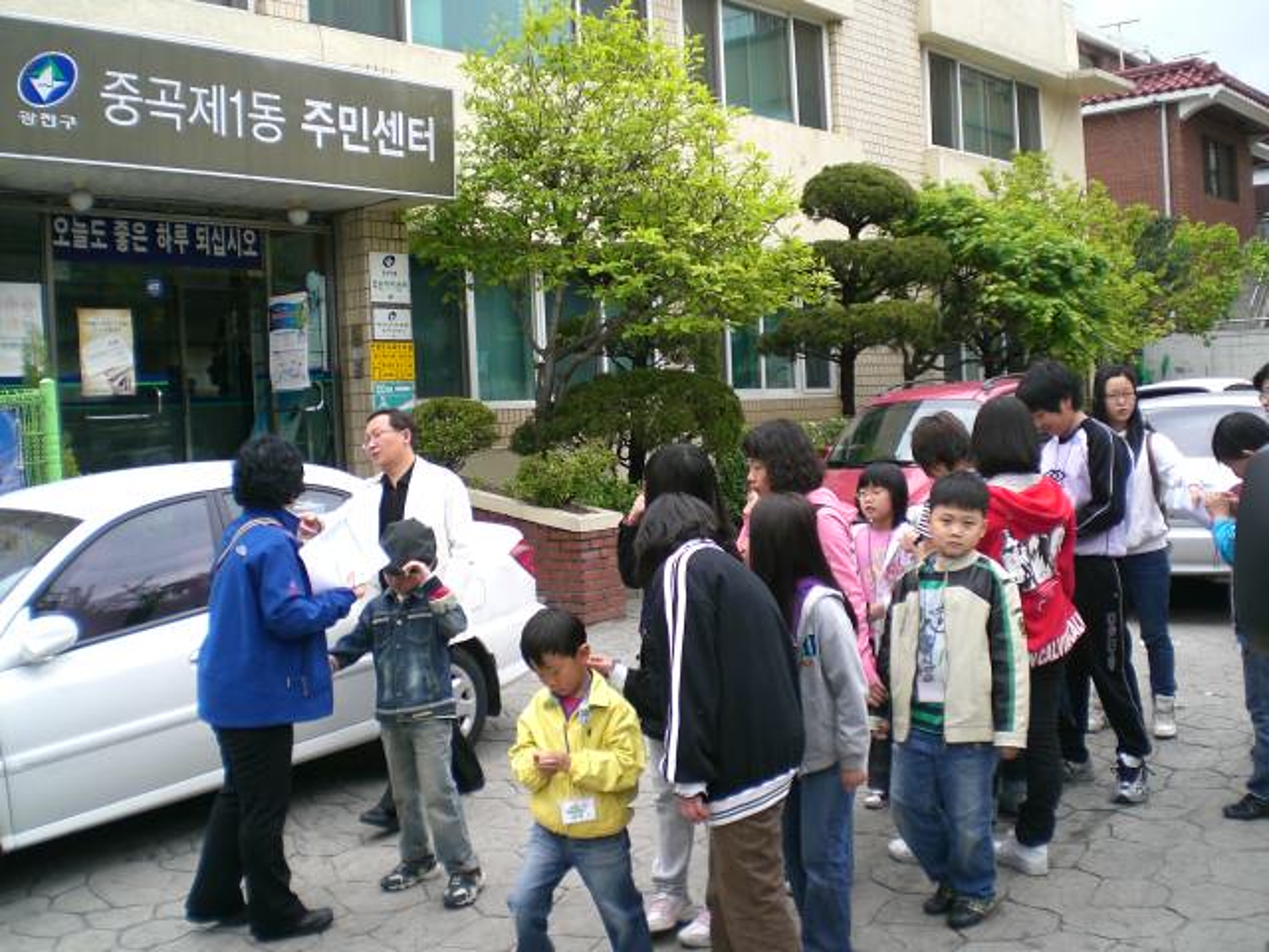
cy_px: 476
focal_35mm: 38
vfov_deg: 37.7
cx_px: 634
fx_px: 1393
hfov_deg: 49.0
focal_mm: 6.3
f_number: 3.1
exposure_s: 1/125
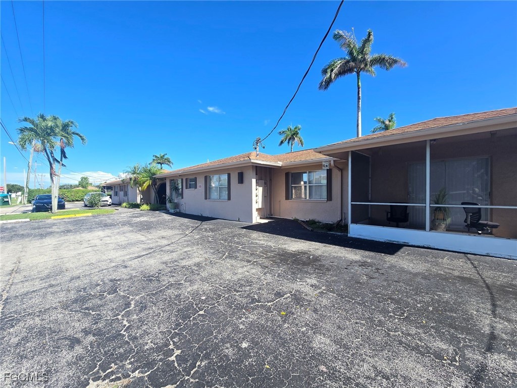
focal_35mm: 13
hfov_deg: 106.2
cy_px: 194
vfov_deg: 89.9
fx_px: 194
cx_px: 258
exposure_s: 1/1192
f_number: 2.2
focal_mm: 2.2
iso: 50
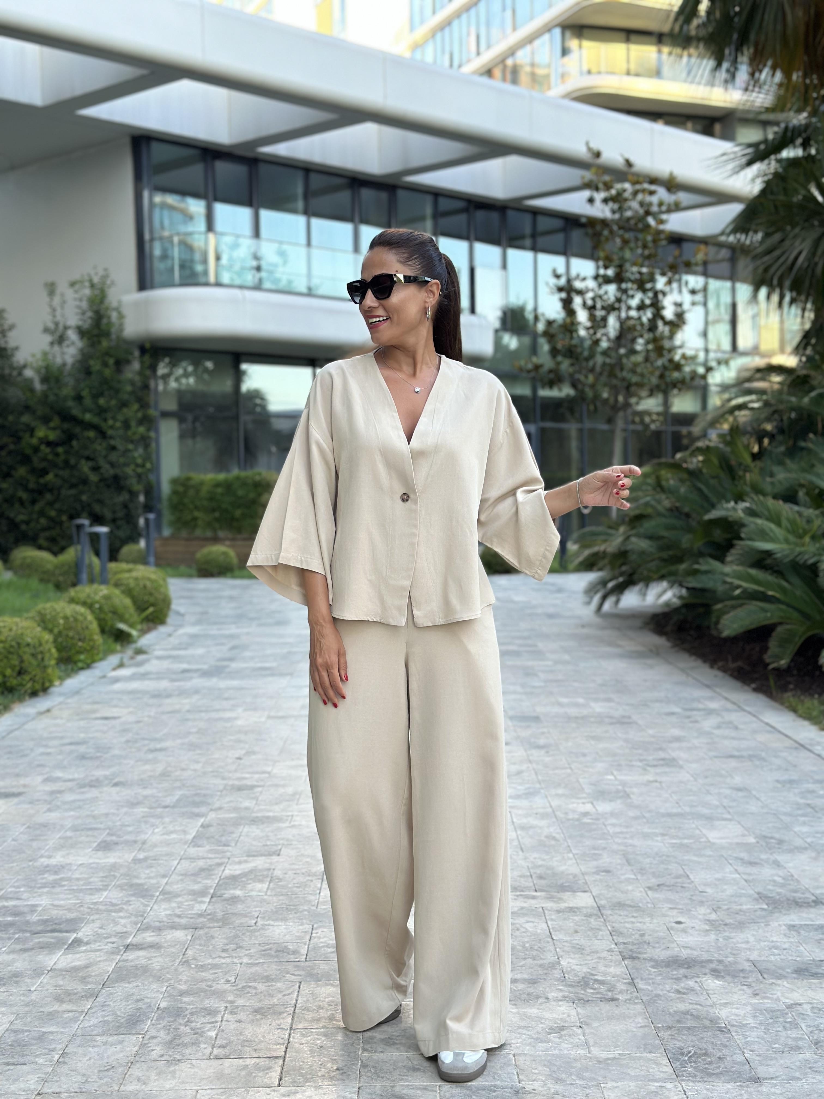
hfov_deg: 30.3
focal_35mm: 48
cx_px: 412
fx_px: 1523
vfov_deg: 39.7
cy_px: 550
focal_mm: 6.86
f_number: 1.78
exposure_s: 1/272
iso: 80
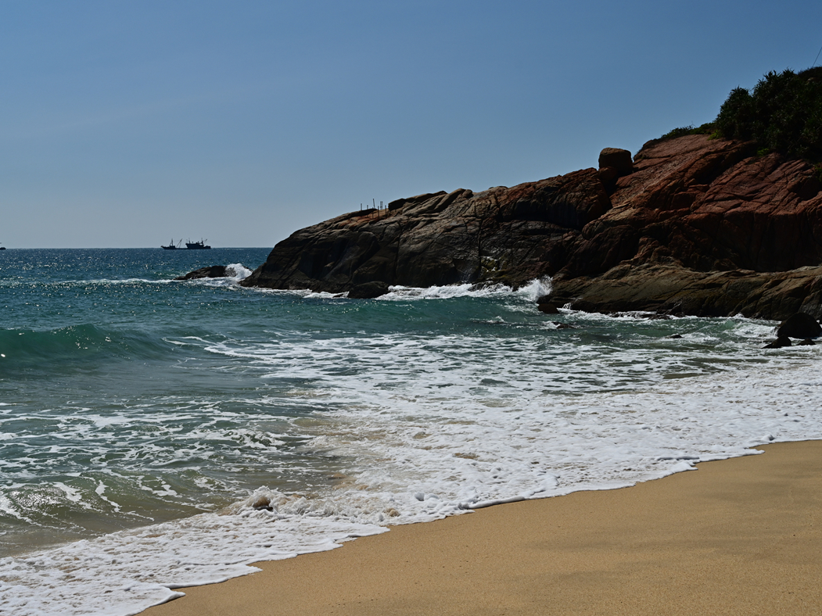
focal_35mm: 45
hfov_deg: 42.1
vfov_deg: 32.2
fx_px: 1068
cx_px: 419
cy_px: 307
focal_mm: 41
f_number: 8
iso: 125
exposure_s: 1/1000
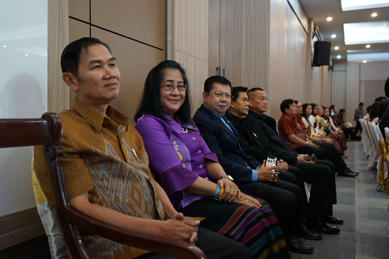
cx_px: 194
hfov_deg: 58.8
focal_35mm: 32
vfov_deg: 41.0
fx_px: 345
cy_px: 130
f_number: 4
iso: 800
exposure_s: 1/25
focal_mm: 32
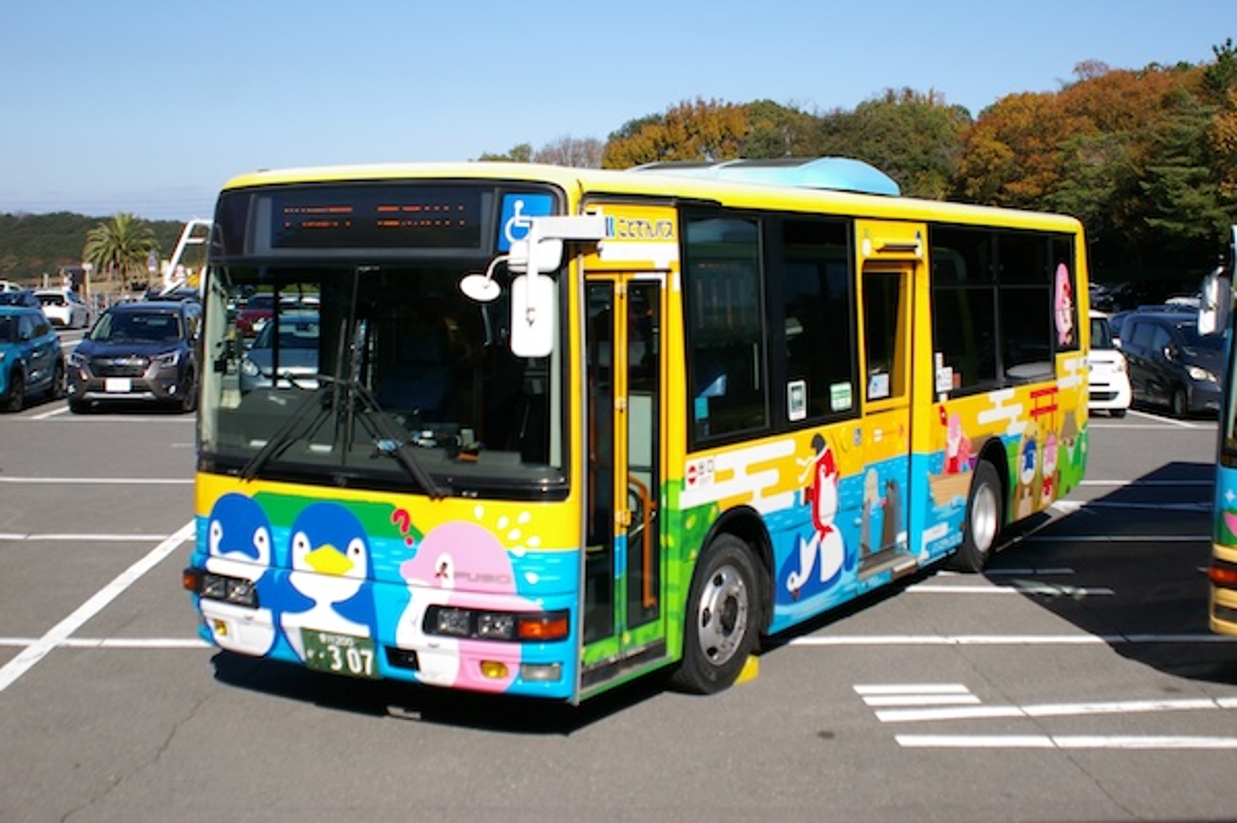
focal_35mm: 50
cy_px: 412
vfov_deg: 27.2
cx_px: 618
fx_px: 1699
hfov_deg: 40.0
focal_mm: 33
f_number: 4
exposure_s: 1/4000
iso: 400
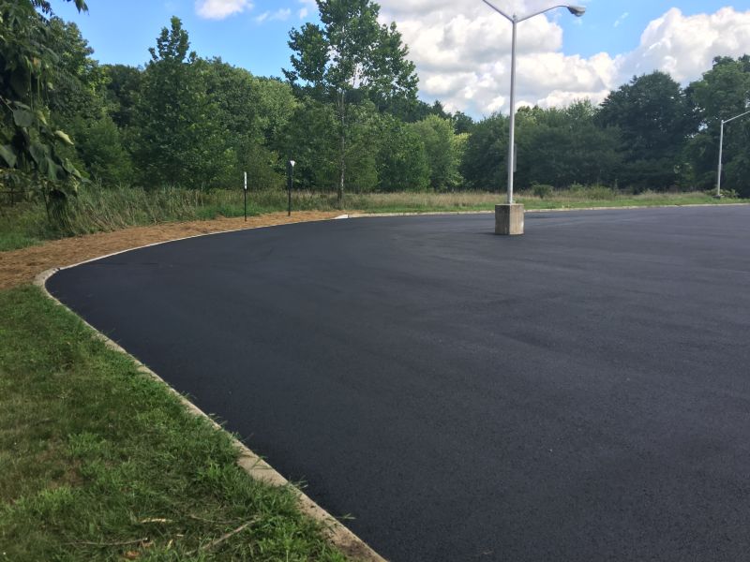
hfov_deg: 61.7
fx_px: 628
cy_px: 281
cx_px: 375
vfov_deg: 48.2
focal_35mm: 29
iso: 25
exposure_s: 1/668
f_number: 2.2
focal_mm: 4.15
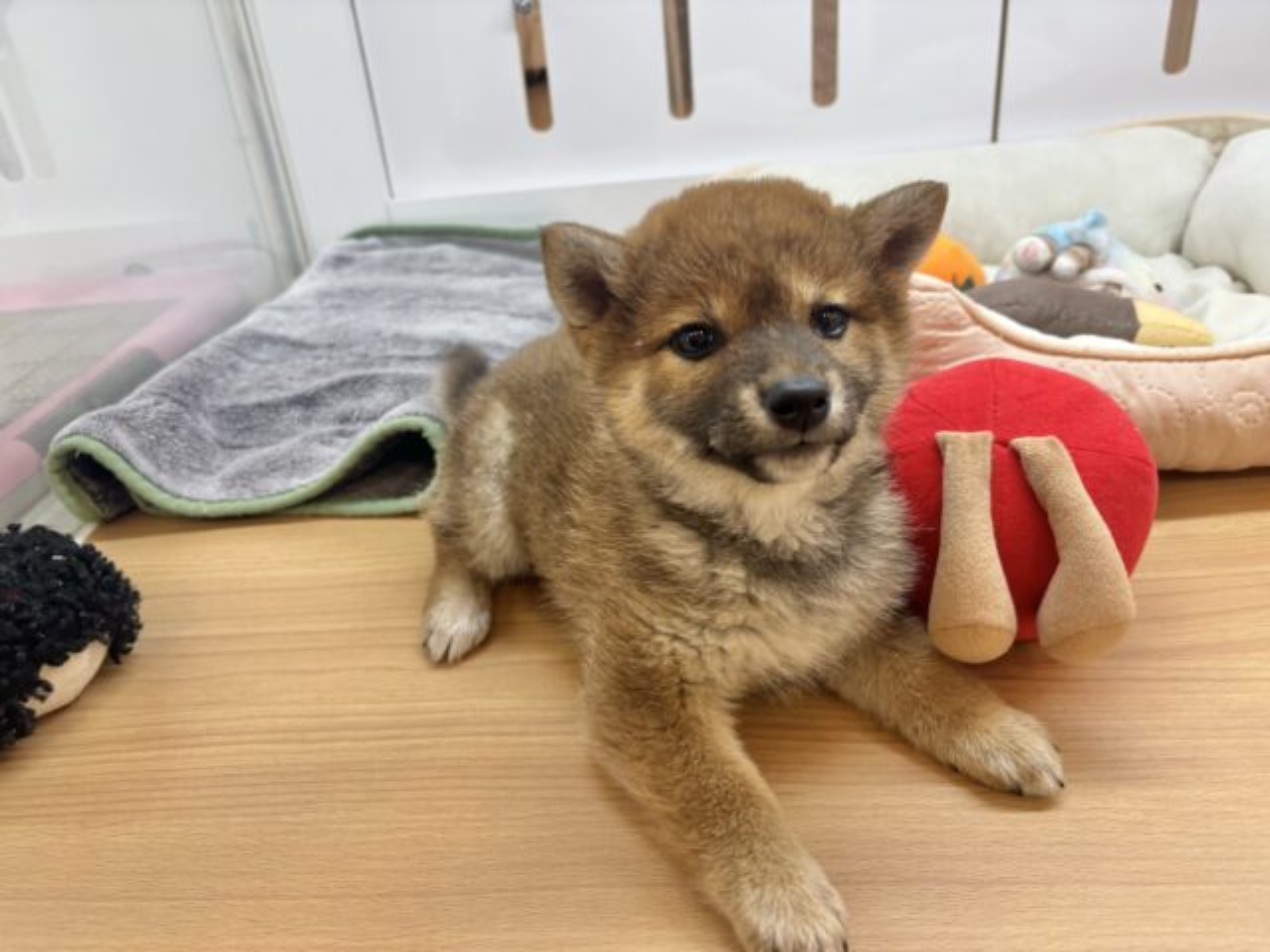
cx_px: 635
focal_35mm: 26
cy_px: 476
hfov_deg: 67.3
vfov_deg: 53.1
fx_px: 954
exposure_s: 1/100
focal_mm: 5.96
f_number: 1.6
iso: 100
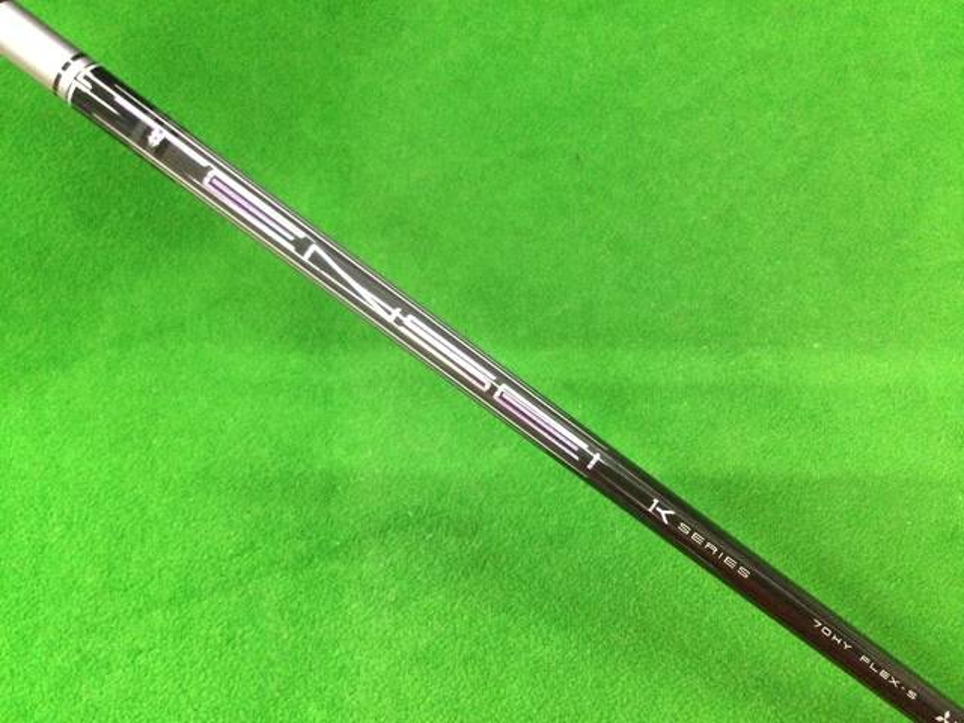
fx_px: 863
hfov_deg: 58.4
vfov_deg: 45.4
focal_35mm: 31
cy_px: 362
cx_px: 482
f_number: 2.4
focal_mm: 3.3
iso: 200
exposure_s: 1/30
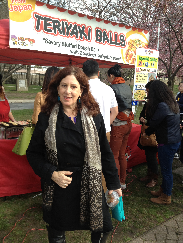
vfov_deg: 52.6
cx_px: 92
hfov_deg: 40.7
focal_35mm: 35
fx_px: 247
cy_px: 122
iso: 64
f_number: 2.4
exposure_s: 1/294
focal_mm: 4.28
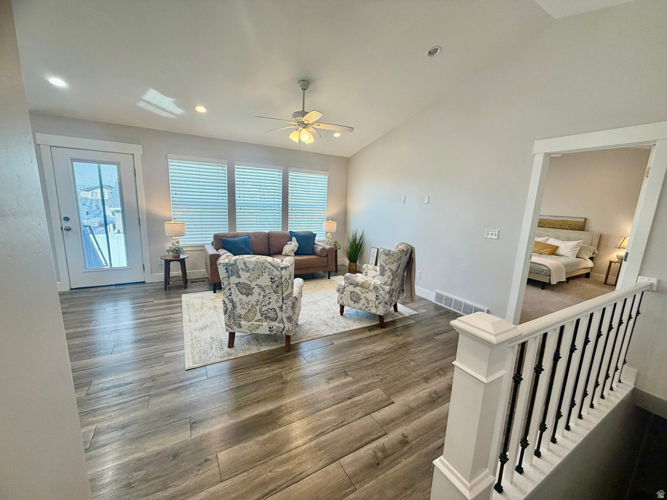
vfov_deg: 85.7
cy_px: 250
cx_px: 334
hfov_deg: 102.1
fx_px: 270
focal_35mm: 14
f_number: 2.2
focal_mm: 2.22
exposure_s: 1/120
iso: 125
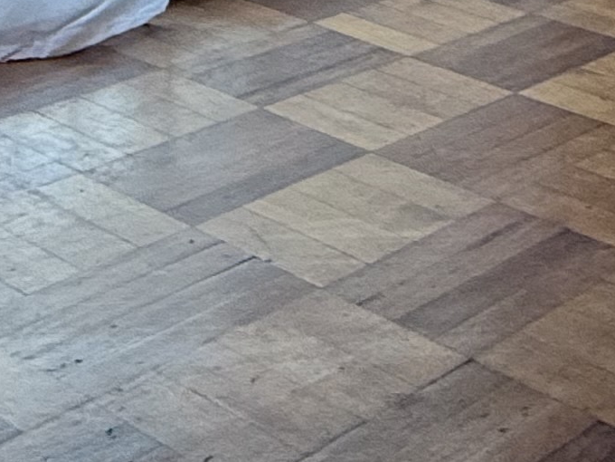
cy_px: -440
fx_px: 1475
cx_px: 1031
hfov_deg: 19.2
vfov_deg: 14.8
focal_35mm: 83
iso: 200
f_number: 2.2
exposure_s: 1/99
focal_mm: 2.22
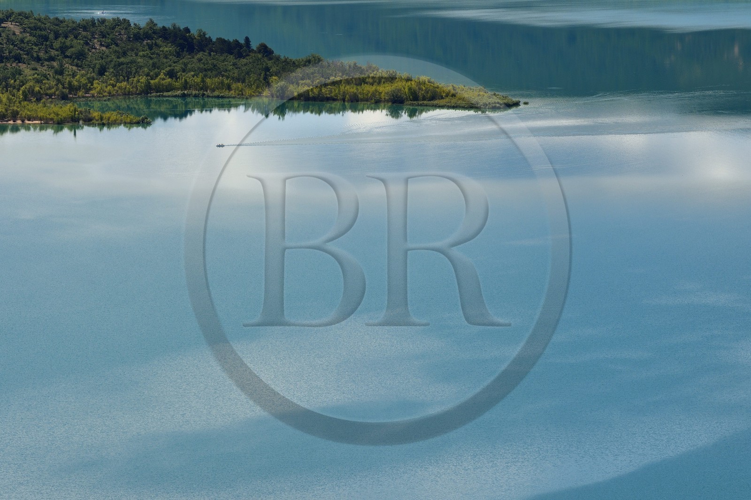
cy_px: 250
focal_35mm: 200
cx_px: 376
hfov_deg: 10.3
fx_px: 4171
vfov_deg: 6.9
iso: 200
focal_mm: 200
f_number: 18
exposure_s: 1/250
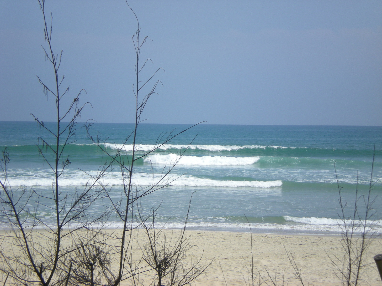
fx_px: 1258
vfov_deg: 13.0
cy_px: 143
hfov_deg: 17.3
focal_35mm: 114
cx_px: 191
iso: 50
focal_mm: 18.9
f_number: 8.5
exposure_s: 1/186
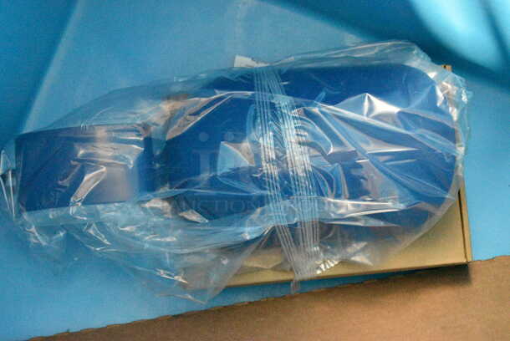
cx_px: 255
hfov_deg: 26.0
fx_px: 1106
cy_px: 170
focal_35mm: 78
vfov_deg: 17.5
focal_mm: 52
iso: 18000
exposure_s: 1/80
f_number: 5.6
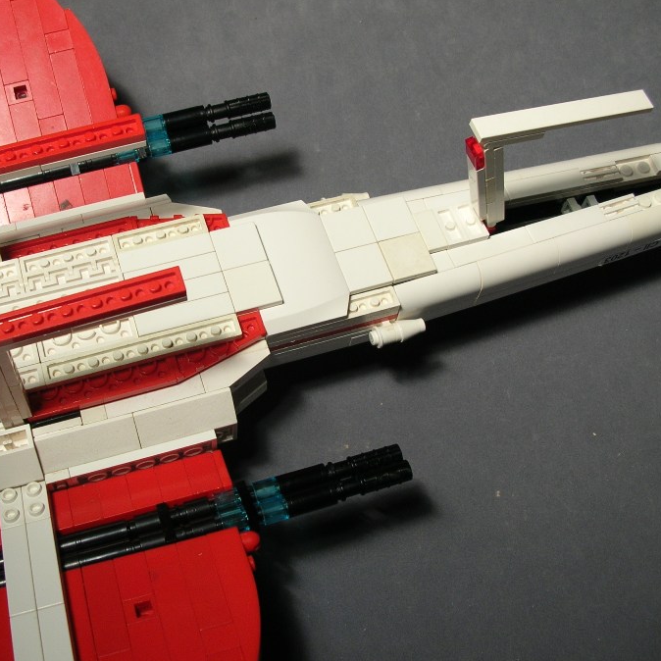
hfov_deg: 39.9
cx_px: 266
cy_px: 330
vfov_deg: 40.0
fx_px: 907
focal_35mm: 42
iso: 50
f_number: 2.8
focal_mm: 5.8
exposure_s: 1/203
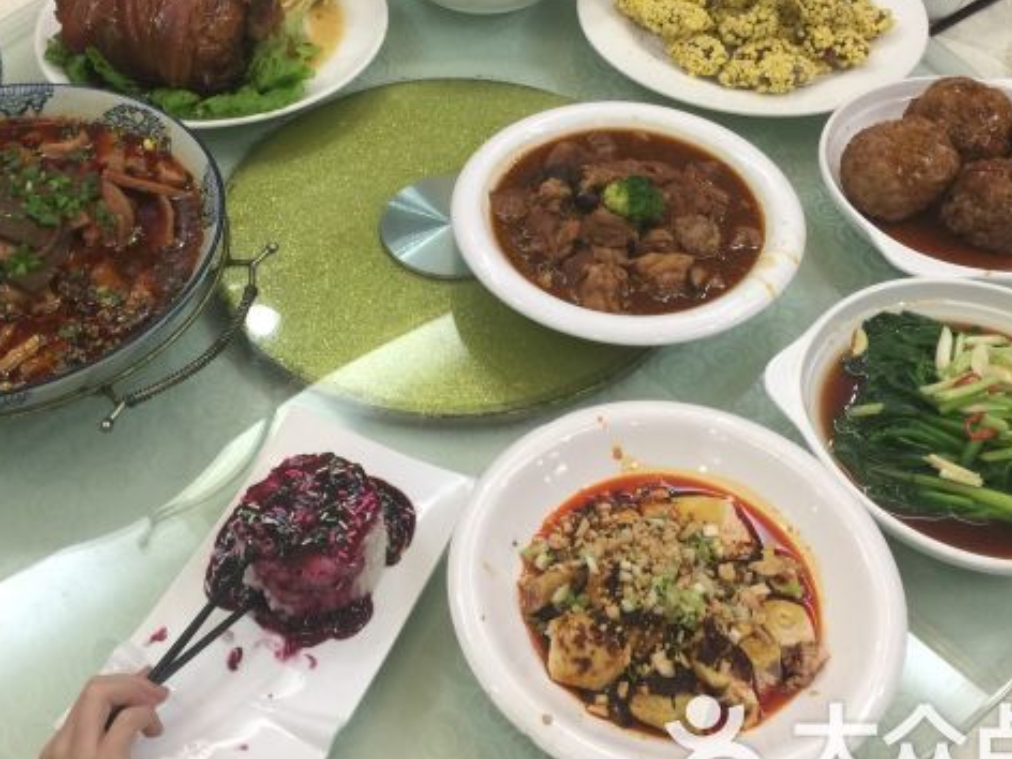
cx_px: 452
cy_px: 295
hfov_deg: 43.8
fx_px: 1257
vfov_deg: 33.5
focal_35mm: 43
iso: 40
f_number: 2.2
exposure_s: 1/17
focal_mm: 4.15
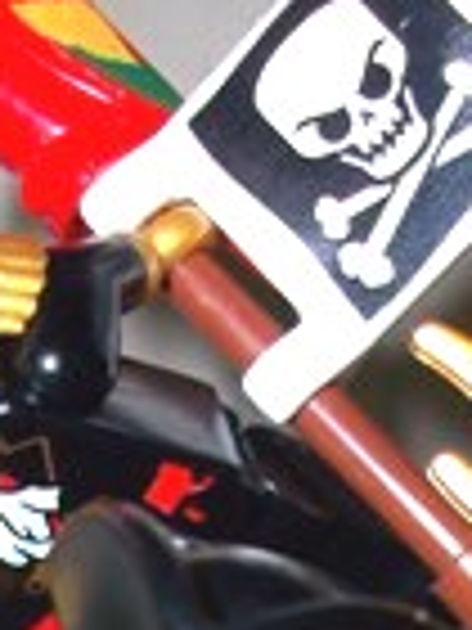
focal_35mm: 109
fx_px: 1982
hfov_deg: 13.6
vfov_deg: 17.0
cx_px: 193
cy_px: 819
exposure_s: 1/60
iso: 160
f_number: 2.8
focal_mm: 5.7
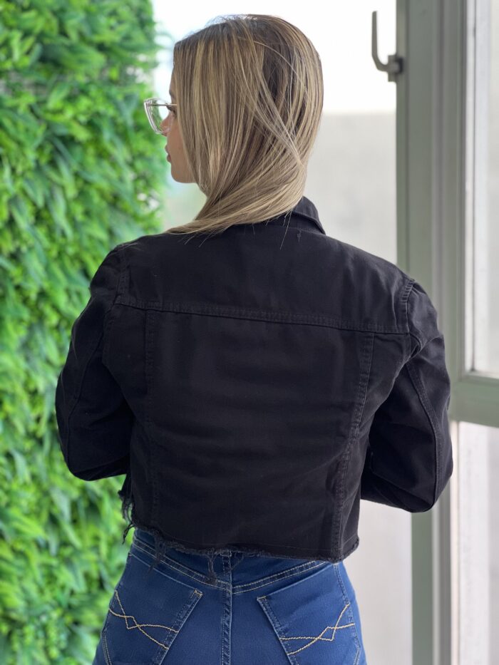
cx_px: 250
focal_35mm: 77
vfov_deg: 25.3
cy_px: 332
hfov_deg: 19.1
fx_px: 1480
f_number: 2.8
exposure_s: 1/120
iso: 200
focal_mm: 9
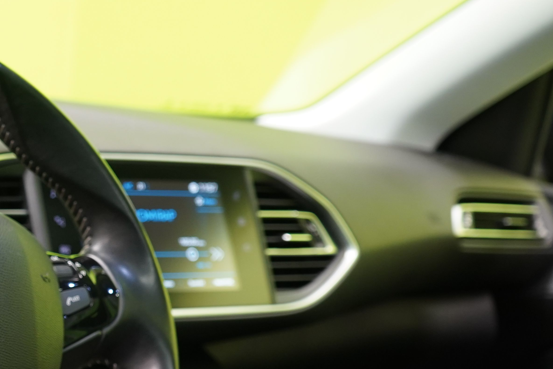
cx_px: -114
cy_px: 305
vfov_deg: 15.8
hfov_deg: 21.9
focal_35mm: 86
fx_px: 1321
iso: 1250
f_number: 5
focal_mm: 34
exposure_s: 1/20
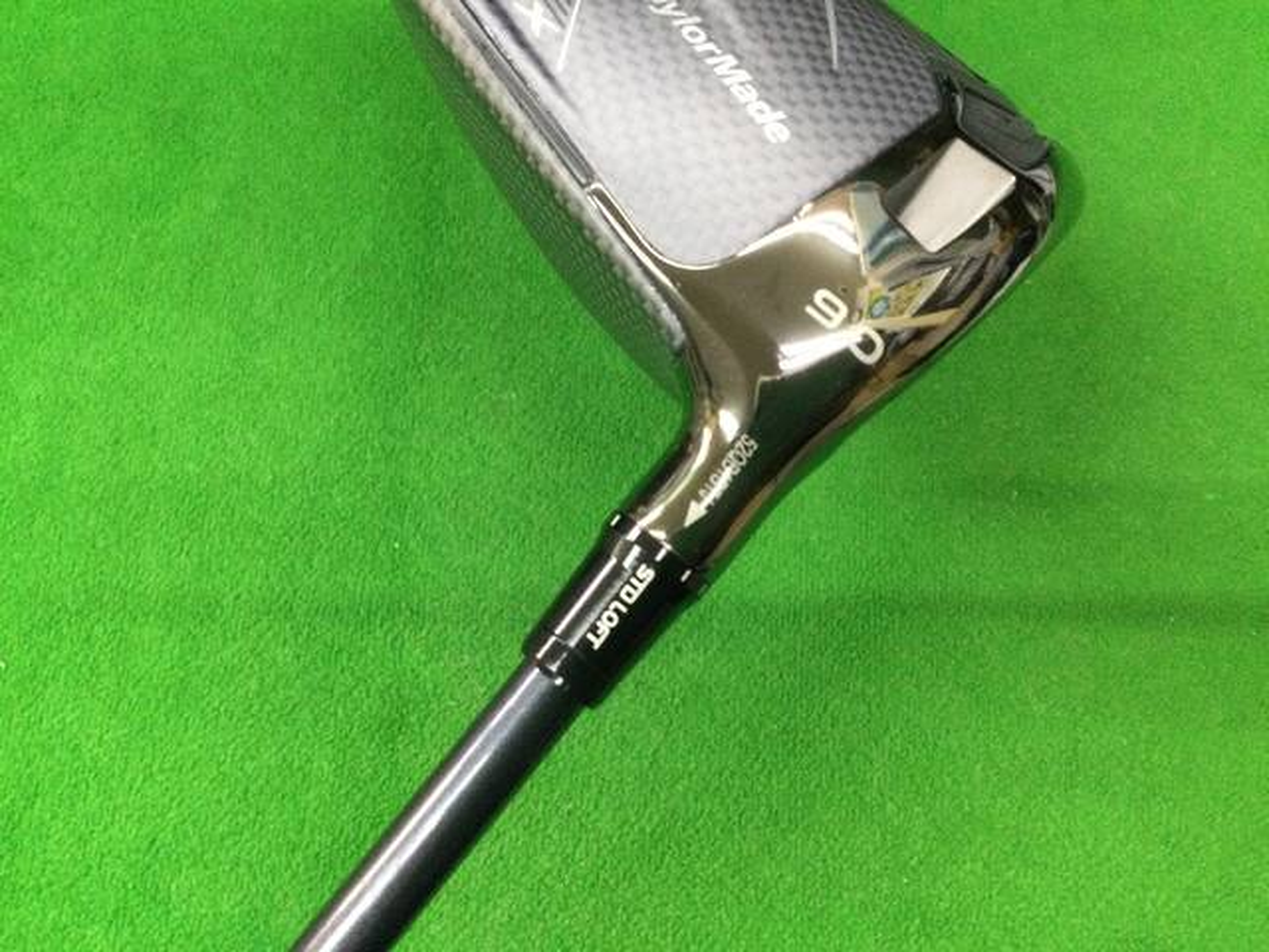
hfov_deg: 58.4
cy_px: 476
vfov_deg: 45.4
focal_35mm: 31
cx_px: 634
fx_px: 1136
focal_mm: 3.3
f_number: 2.4
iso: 160
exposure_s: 1/30
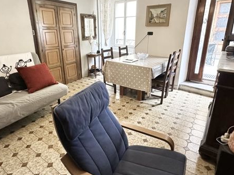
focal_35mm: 22
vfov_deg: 60.8
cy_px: 75
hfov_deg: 76.4
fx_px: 149
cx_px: 111
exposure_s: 1/60
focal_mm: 2.22
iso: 320
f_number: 2.2
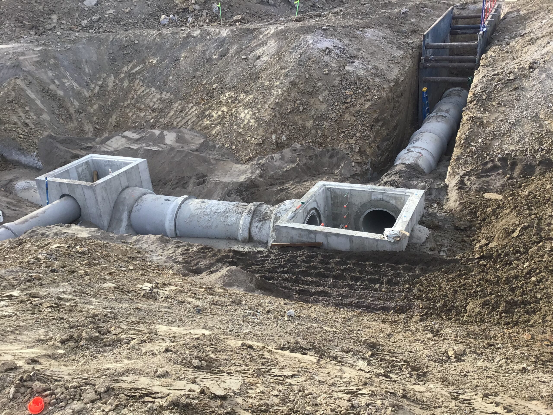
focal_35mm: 31
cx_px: 276
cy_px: 208
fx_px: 495
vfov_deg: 45.4
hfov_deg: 58.4
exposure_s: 1/327
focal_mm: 3.3
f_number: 2.4
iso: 25
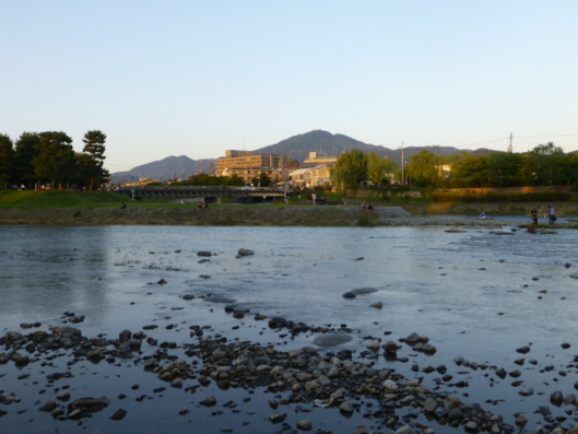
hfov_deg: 53.8
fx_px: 568
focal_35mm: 34
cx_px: 319
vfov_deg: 41.8
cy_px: 202
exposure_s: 1/160
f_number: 4
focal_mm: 5.4
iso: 100
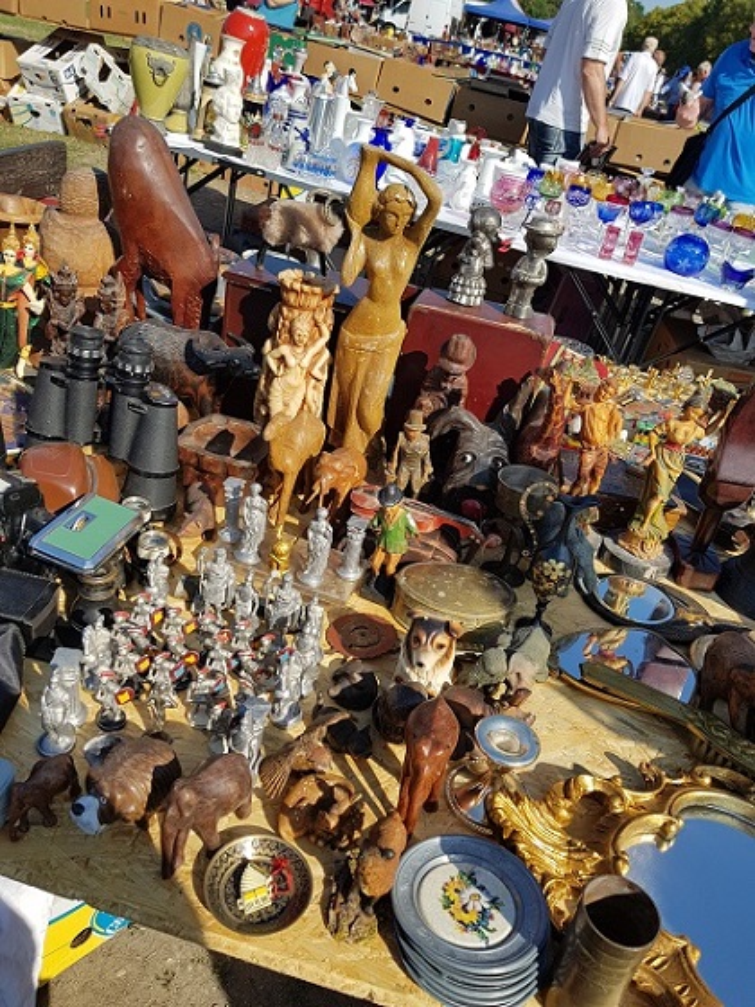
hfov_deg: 53.1
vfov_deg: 67.3
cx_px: 378
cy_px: 504
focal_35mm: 26
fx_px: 756
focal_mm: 4.2
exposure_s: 1/2432
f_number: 1.7
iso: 40
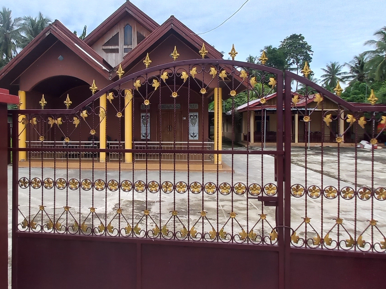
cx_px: 140
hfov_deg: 68.1
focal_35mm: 25
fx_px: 279
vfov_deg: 54.7
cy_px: 123
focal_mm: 1.42
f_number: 2.2
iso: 40
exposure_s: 1/1414
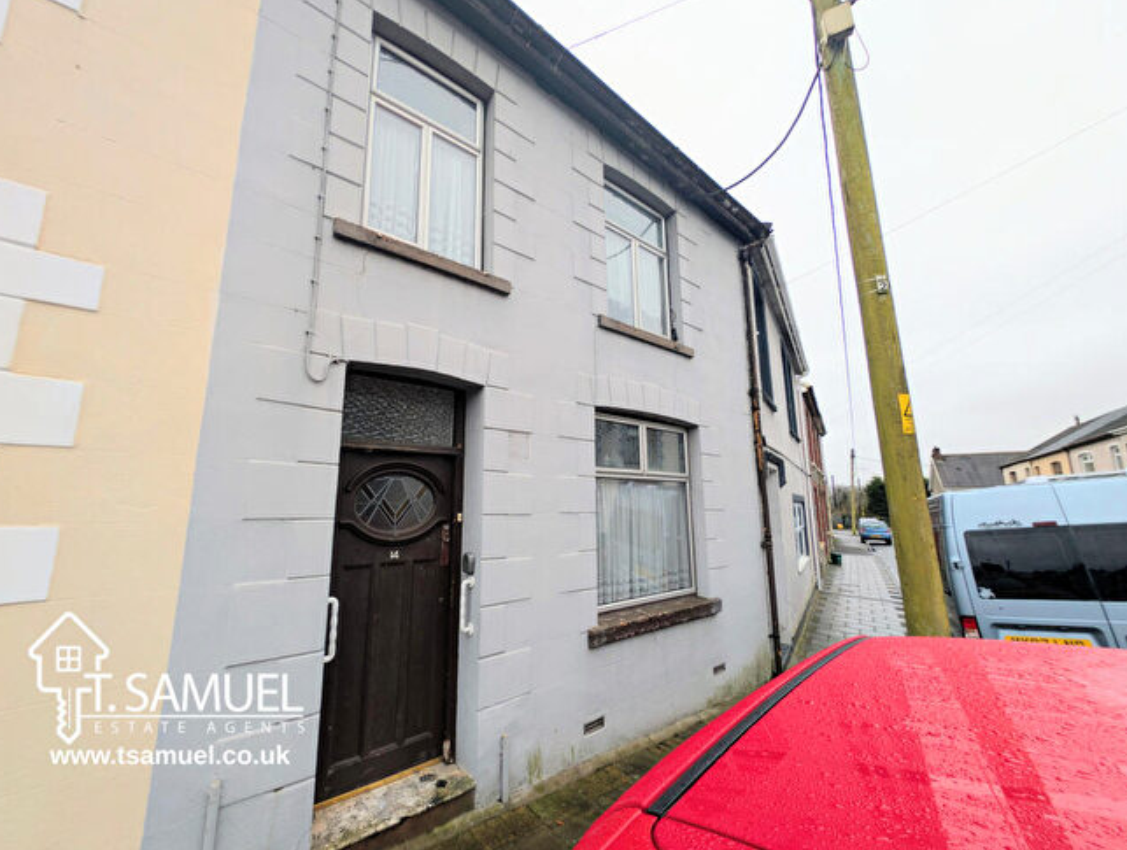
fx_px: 424
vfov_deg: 90.1
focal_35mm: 13
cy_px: 427
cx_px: 530
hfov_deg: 105.9
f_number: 1.95
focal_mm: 2.23
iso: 43
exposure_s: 1/144
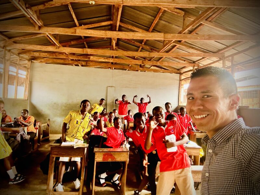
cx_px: 130
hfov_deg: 73.9
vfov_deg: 58.9
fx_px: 173
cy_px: 98
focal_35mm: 23
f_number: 1.9
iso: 125
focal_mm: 2.69
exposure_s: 1/60
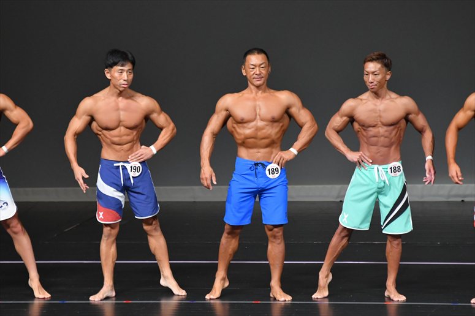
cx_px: 238
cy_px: 158
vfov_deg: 4.0
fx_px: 4550
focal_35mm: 345
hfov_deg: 6.0
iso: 4000
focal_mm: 230
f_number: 5.6
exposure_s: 1/400
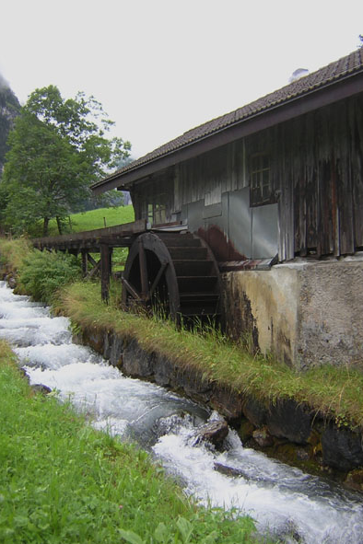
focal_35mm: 38
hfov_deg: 35.0
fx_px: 575
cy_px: 272
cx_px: 169
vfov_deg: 50.7
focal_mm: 4.7
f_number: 2.6
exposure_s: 1/257
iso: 100
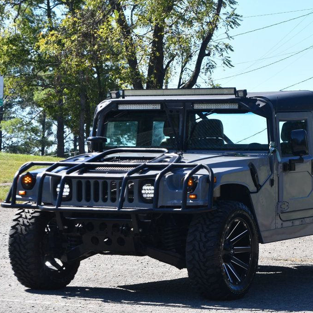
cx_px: 207
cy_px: 157
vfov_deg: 12.2
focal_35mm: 143
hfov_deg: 12.2
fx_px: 1463
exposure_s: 1/250
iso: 200
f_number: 8
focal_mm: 75
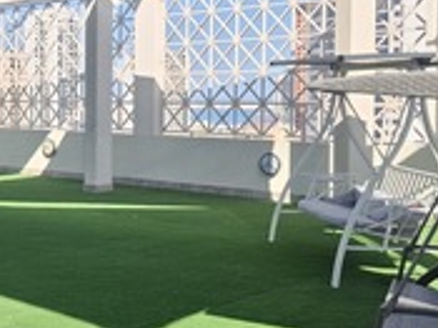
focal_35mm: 60
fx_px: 759
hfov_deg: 30.6
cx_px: 31
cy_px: 119
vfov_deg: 24.3
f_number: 1.8
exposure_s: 1/485
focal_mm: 5.54
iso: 50
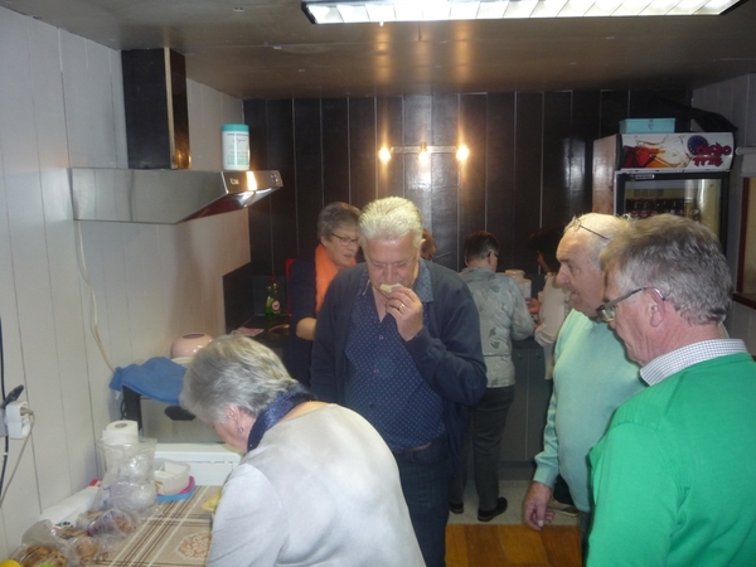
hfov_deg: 60.0
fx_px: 655
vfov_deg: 46.8
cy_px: 284
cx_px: 378
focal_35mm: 30
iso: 200
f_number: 3.3
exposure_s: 1/30
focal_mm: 5.2
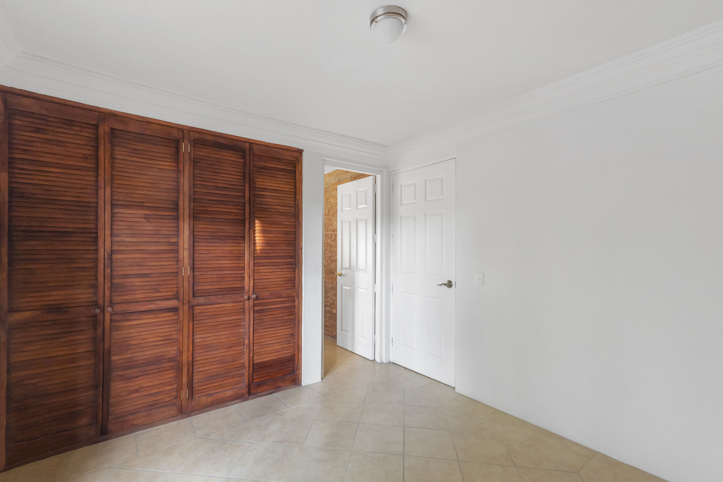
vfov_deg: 72.1
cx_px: 362
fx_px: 331
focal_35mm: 16
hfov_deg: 95.0
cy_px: 241
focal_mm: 11
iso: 640
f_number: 8
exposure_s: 1/30
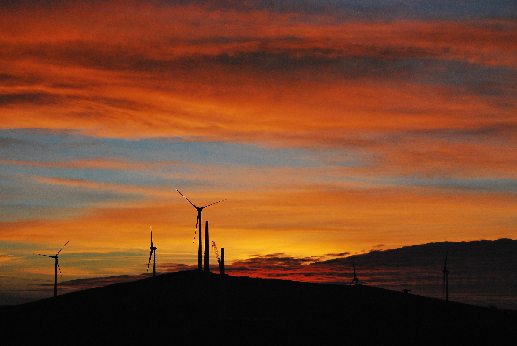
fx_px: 1294
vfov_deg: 15.2
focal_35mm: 90
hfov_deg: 22.6
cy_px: 173
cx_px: 258
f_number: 7.1
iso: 1600
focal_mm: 60
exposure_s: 1/800
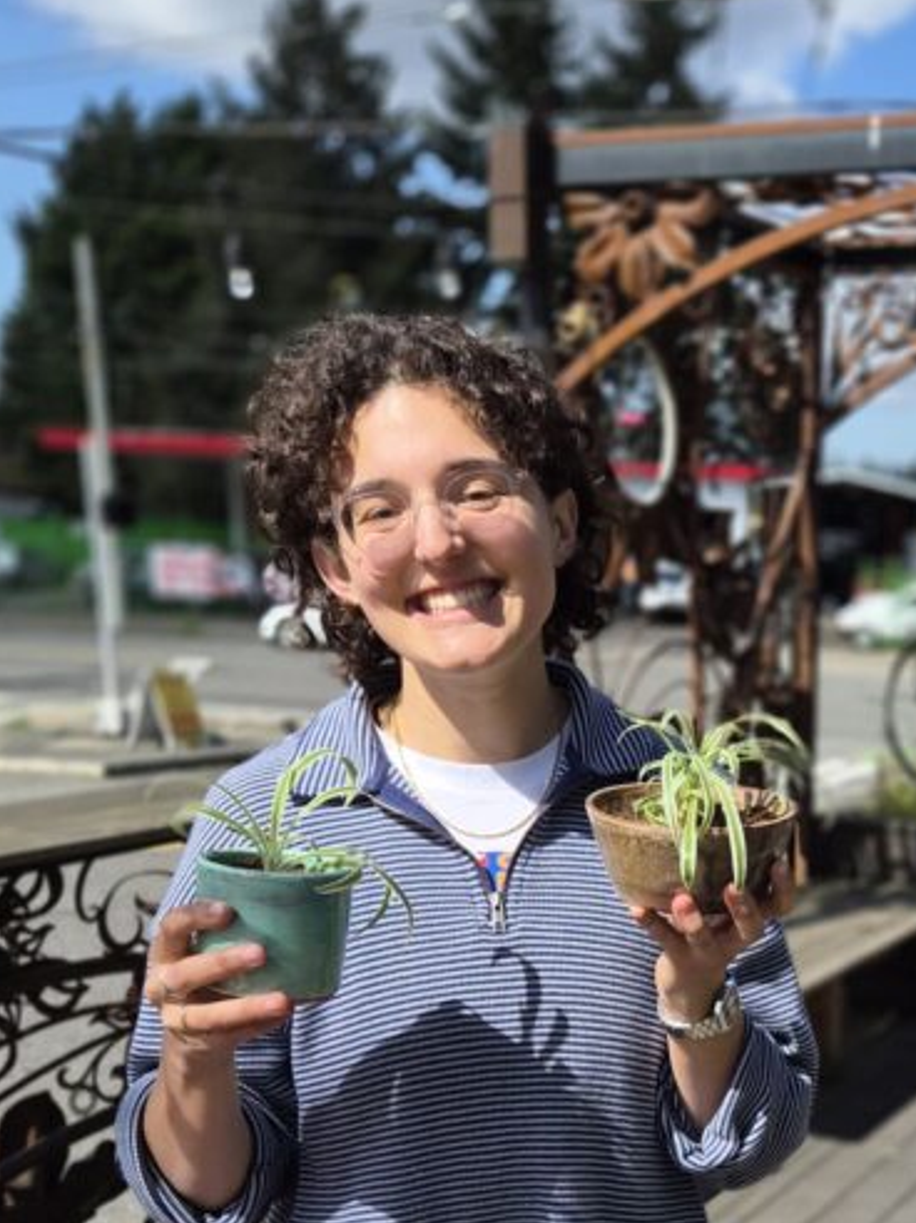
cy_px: 1026
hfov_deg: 28.8
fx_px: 1694
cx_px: 864
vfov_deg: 37.8
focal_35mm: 48
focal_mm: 5.4
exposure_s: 1/5568
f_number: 1.8
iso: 80
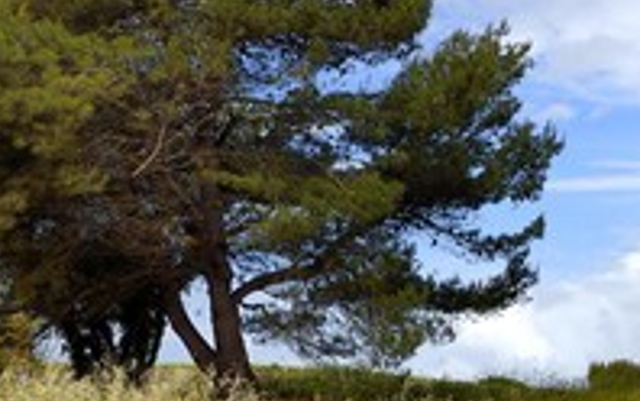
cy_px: 181
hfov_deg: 19.9
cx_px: 464
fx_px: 1815
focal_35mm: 104
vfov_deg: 12.6
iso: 200
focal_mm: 48
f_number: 8
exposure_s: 1/640
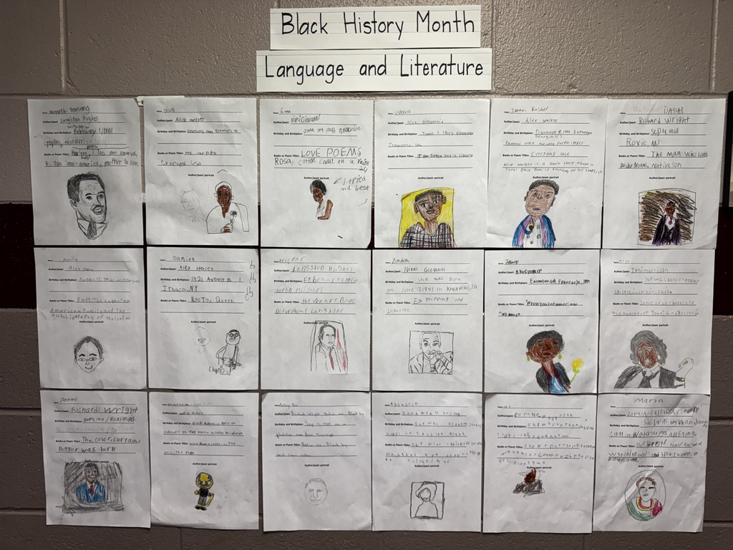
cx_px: 366
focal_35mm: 24
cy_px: 275
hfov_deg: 71.6
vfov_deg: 56.8
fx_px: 508
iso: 125
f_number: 1.78
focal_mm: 6.76
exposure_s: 1/120
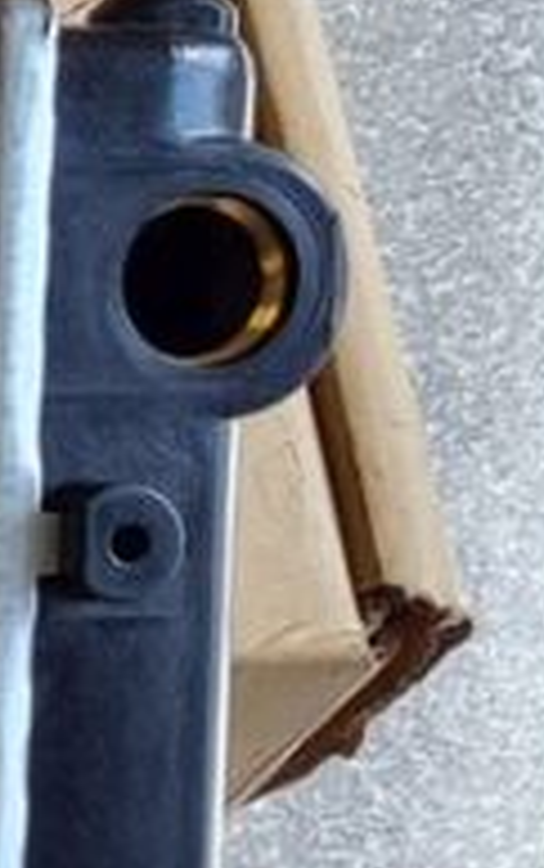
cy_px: 787
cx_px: -2216
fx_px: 4734
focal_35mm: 200
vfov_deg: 10.4
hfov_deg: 5.2
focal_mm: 5.4
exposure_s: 1/238
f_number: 1.8
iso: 50
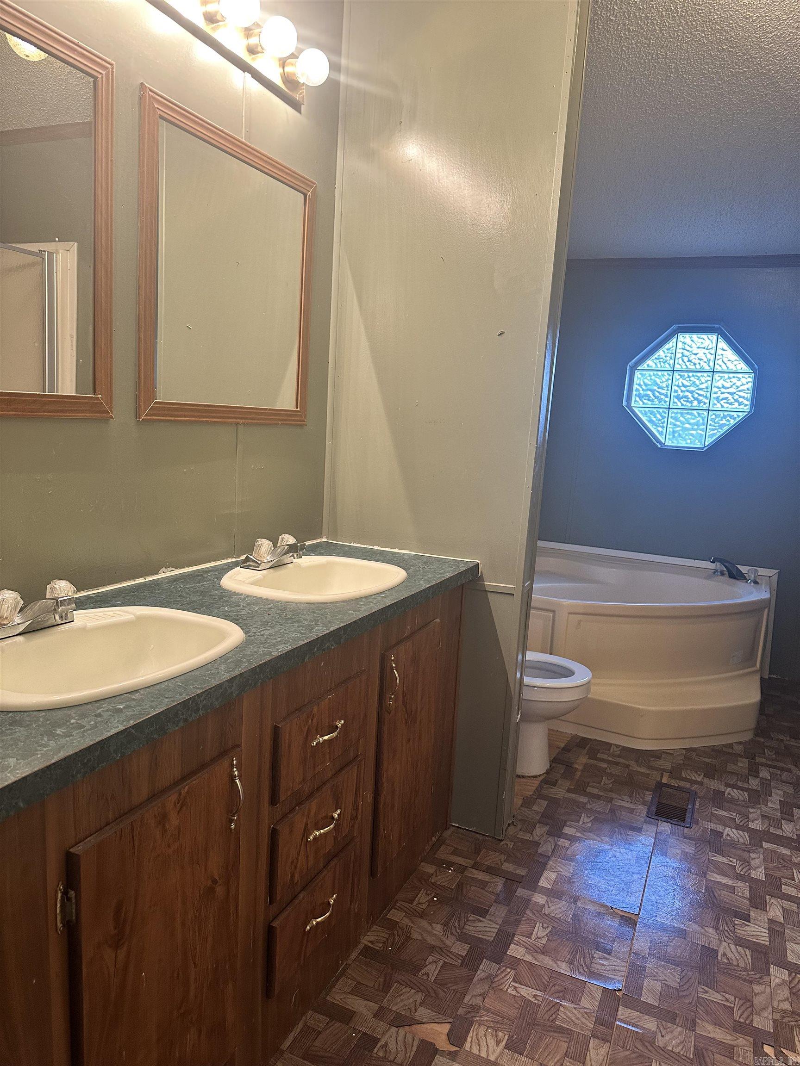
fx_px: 740
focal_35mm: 24
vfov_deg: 71.6
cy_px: 533
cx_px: 400
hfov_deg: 56.8
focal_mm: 6.86
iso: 200
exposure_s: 1/60
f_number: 1.78
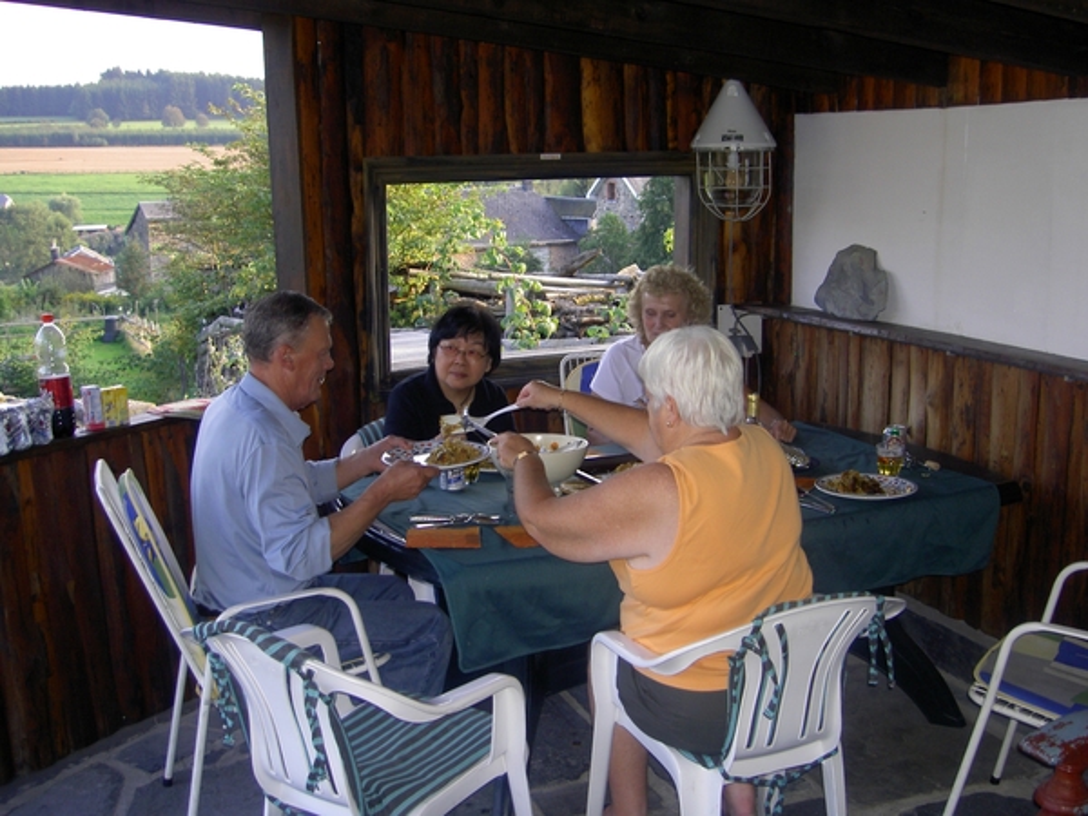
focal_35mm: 39
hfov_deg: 47.9
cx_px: 544
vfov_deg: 36.8
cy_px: 408
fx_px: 1226
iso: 100
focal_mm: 8
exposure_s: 1/60
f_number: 2.8
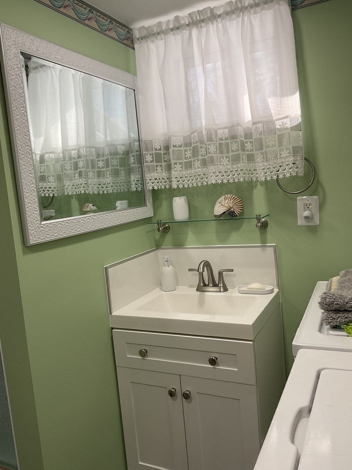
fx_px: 393
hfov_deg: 48.2
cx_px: 176
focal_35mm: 29
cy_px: 235
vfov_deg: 61.7
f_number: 1.8
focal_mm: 3
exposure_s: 1/120
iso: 40
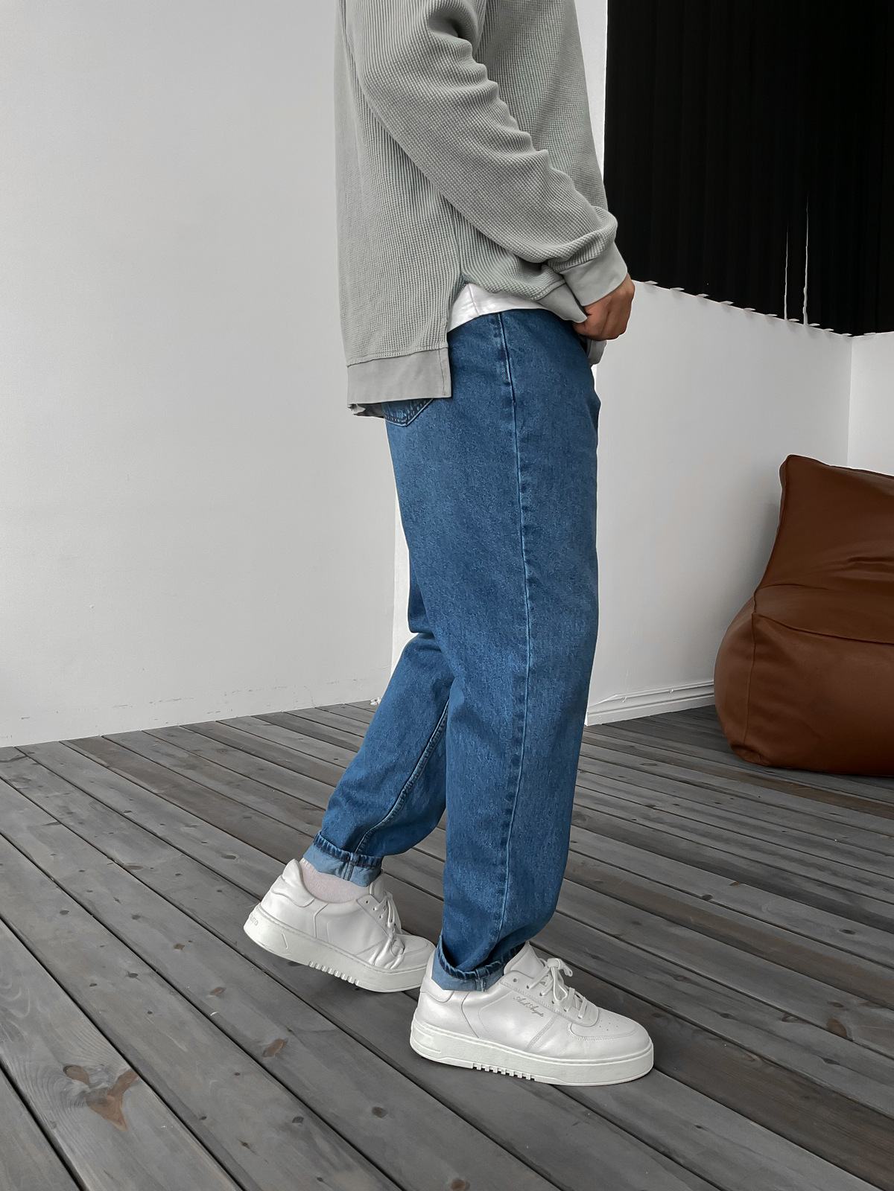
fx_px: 999
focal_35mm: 29
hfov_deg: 48.2
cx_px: 447
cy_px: 596
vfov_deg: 61.7
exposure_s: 1/120
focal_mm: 3
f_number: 1.8
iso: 50
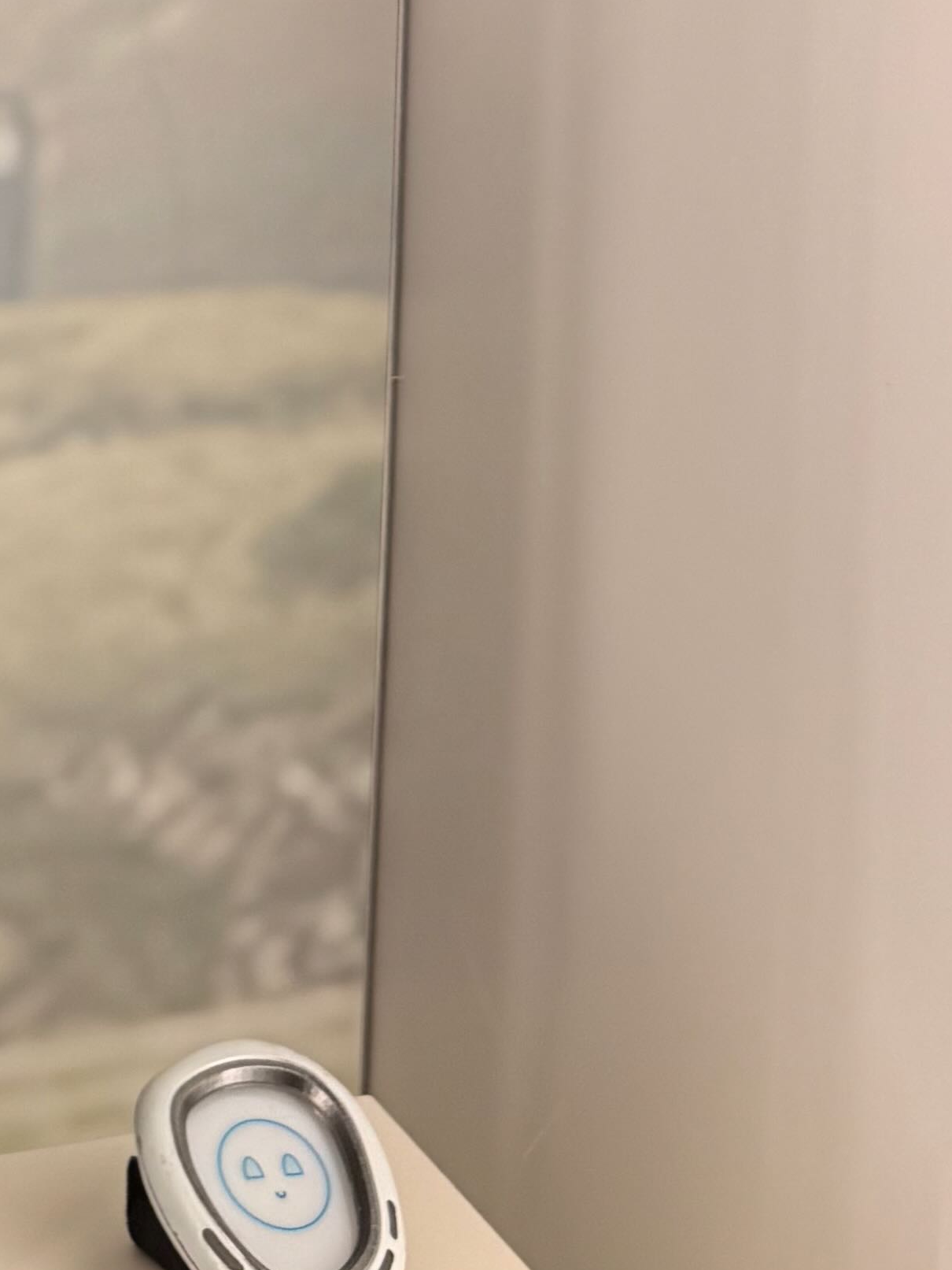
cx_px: -381
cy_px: -665
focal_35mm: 85
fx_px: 3116
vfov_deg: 19.8
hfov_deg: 16.2
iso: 64
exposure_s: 1/114
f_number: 1.78
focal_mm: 6.76
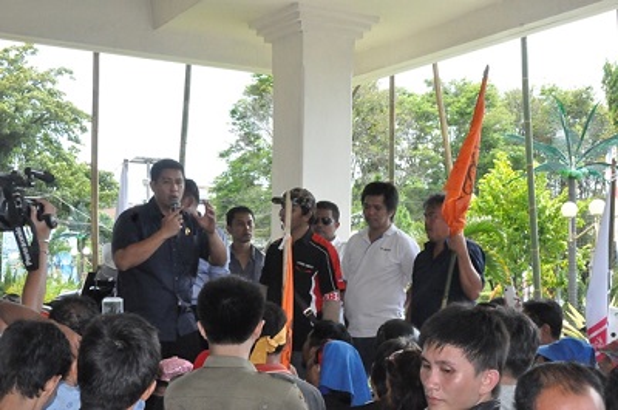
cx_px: 309
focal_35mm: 63
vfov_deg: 21.5
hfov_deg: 32.0
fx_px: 1079
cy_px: 205
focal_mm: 42
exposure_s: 1/200
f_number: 20
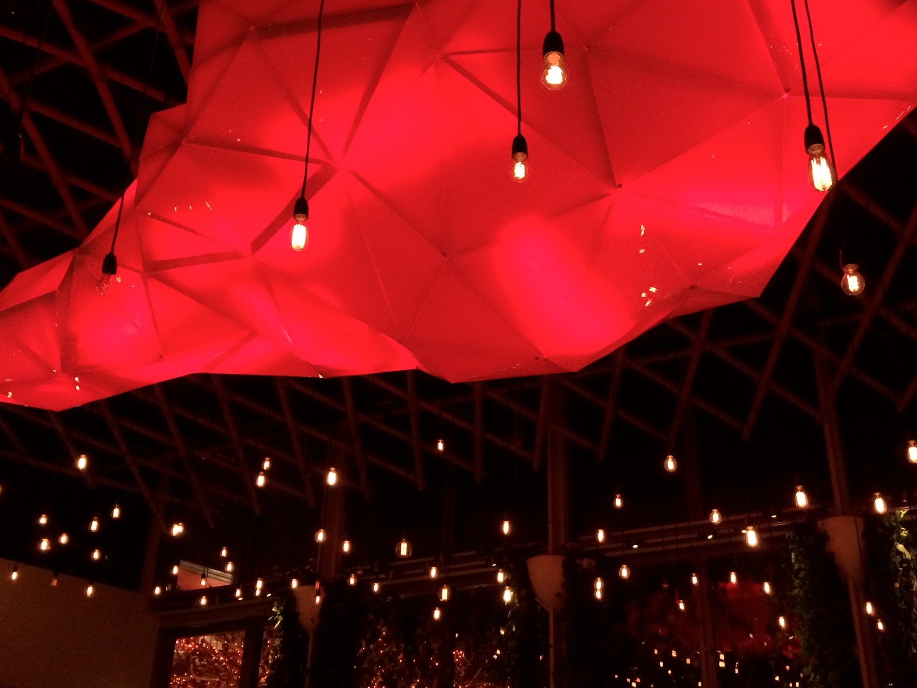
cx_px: 540
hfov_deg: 48.7
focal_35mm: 38
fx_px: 1007
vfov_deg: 37.7
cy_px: 352
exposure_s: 1/30
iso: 320
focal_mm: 4.12
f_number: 2.2
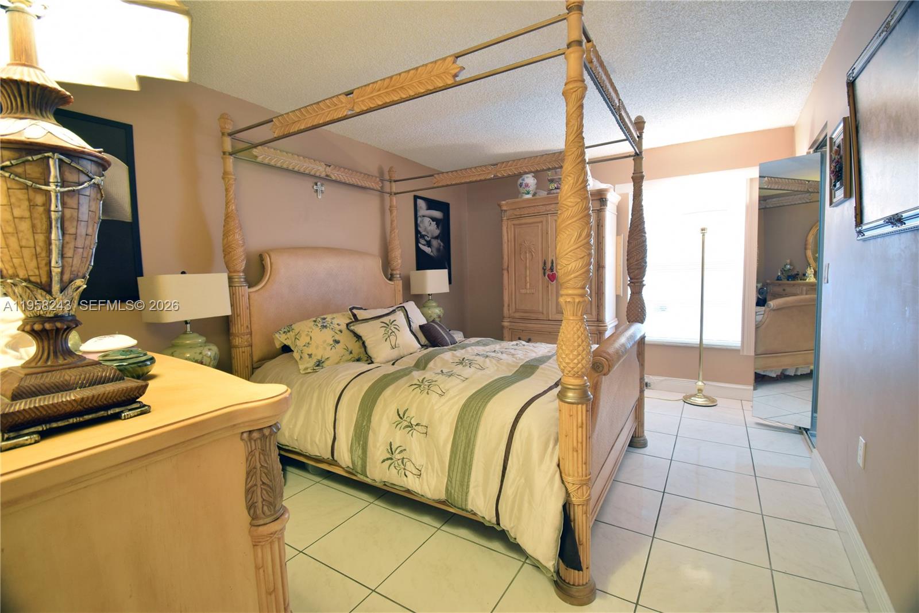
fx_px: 383
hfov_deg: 100.4
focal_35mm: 15
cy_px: 306
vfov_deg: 77.3
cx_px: 460
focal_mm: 10
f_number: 6.3
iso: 400
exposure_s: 1/2.5
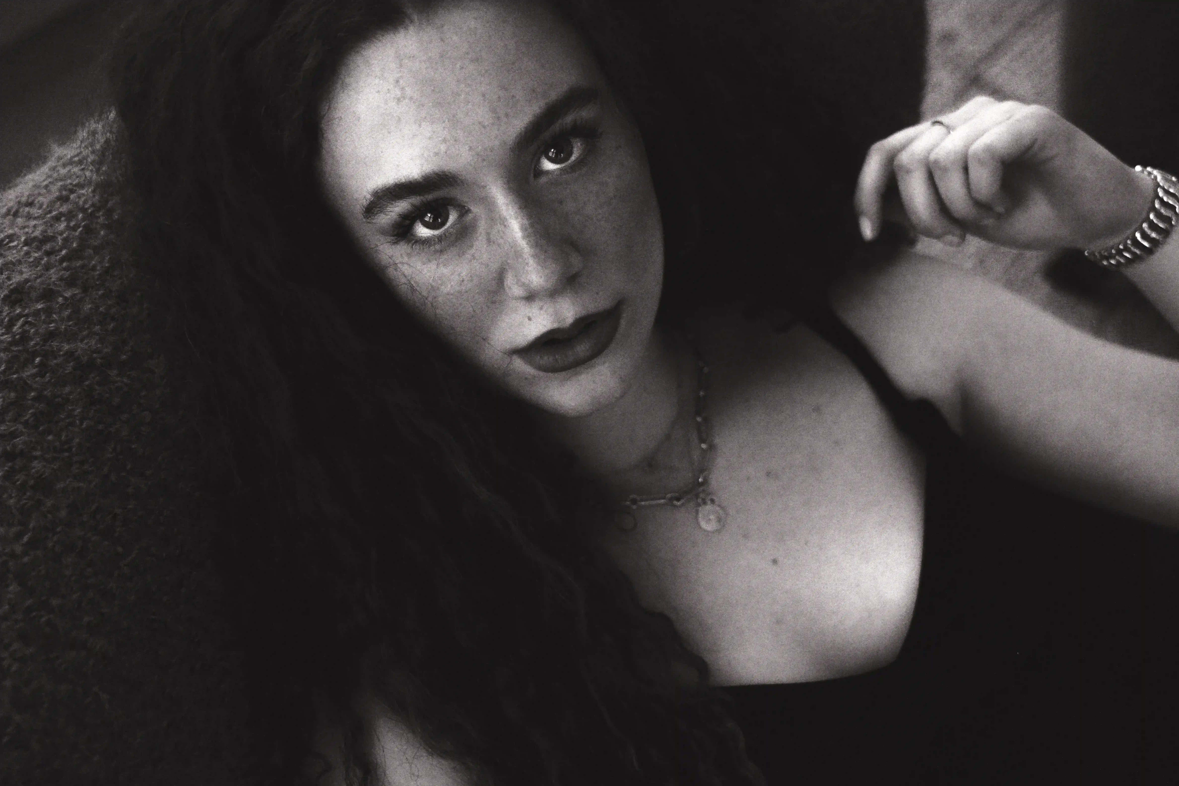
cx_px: 590
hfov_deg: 41.9
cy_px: 393
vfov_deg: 28.6
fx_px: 1539
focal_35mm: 47
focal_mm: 47
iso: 6400
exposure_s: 1/320
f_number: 4.5
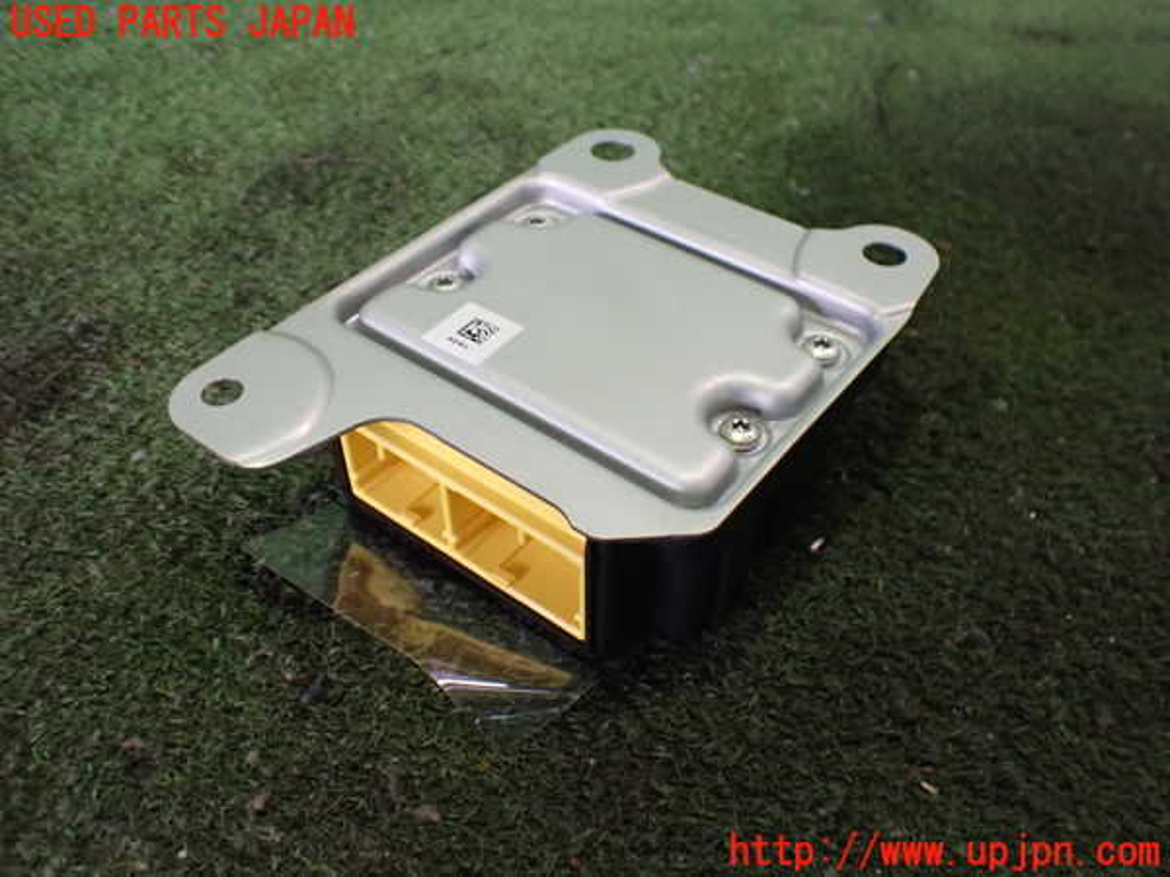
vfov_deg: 46.8
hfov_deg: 60.0
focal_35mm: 30
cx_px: 585
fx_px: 1014
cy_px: 438
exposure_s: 1/125
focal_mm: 5.4
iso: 800
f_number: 2.3
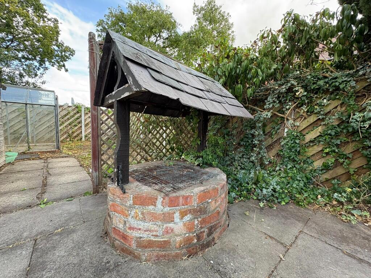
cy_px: 139
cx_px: 186
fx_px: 150
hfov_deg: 102.1
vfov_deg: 85.7
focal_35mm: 14
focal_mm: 2.22
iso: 50
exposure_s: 1/99
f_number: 2.2
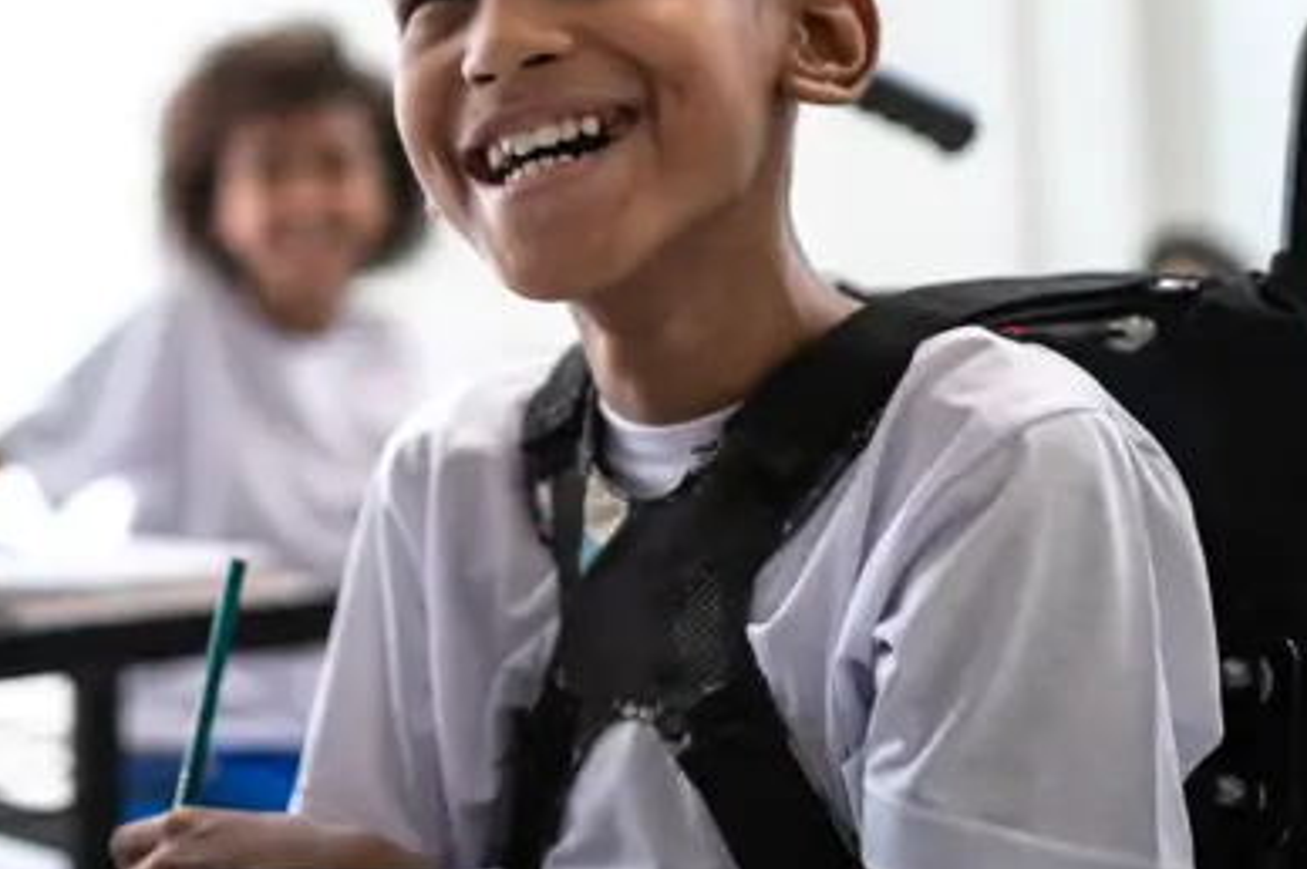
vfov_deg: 20.5
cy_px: 98
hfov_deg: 30.1
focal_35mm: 65
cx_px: 232
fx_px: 2358
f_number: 1.4
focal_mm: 35
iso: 250
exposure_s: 1/160
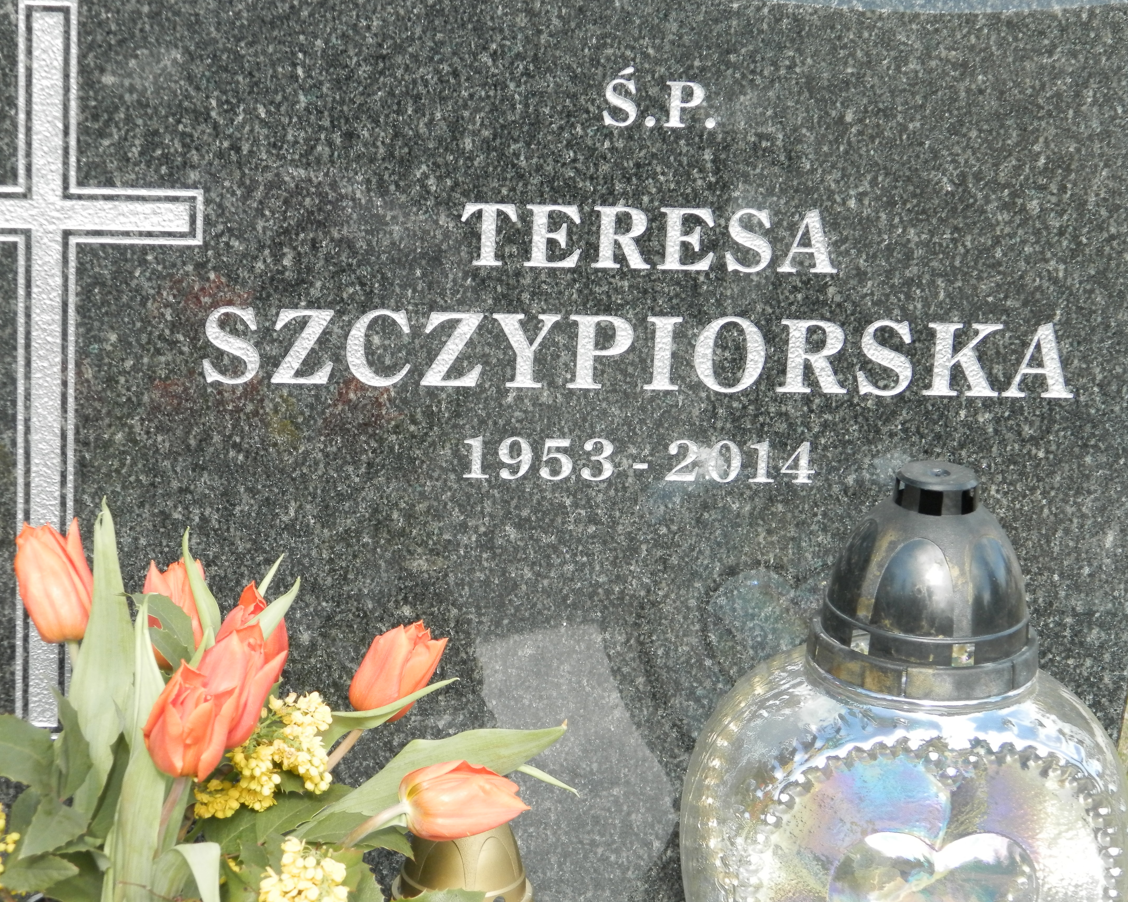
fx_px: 3706
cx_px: 587
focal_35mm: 111
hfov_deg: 17.3
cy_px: 453
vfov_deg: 13.9
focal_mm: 19
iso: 160
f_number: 4.5
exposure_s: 1/160
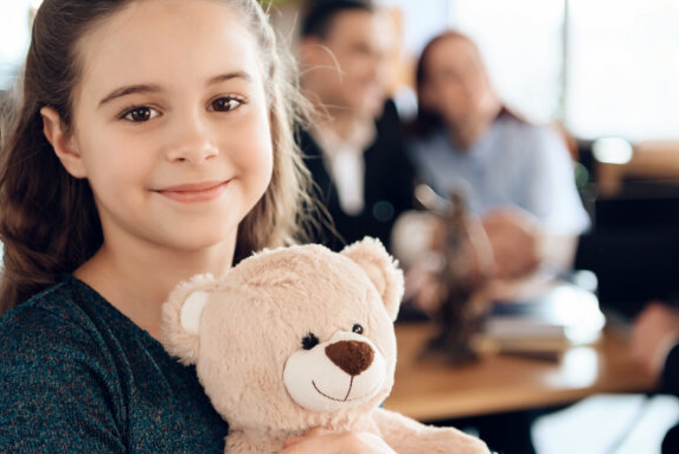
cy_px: 234
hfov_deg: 26.9
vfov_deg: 18.2
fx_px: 1416
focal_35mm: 75
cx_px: 397
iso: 320
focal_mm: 56
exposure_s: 1/100
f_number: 3.2
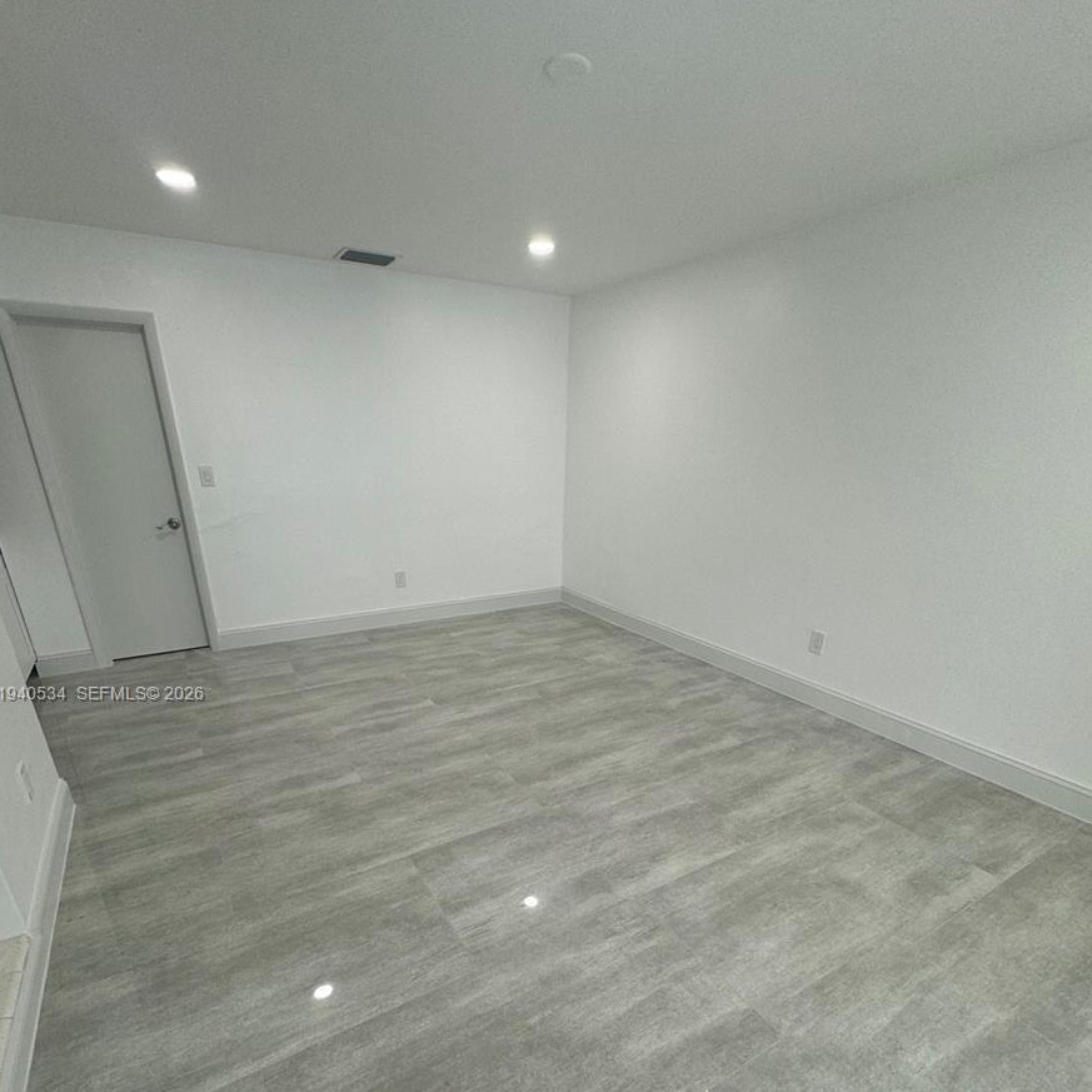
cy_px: 695
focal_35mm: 17
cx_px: 535
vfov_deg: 82.1
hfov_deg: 84.0
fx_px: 607
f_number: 2.2
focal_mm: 2.22
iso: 80
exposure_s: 1/120
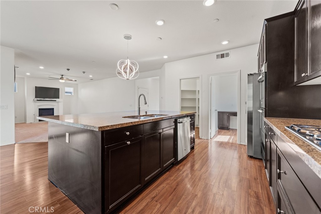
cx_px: 160
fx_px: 125
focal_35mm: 14
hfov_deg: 104.2
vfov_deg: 81.2
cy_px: 107
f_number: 6.3
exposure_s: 1/6
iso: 400
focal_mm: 14
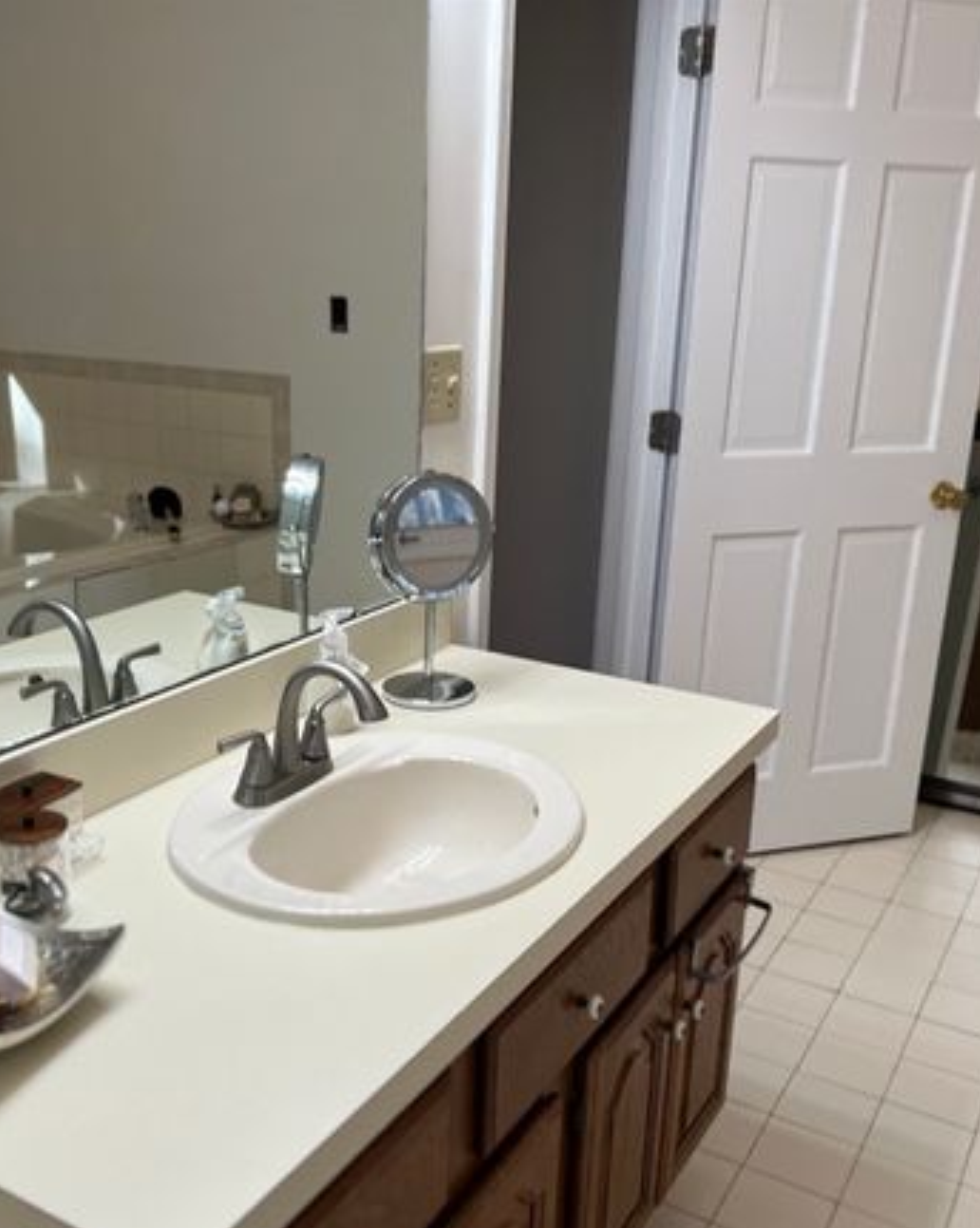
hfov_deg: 42.0
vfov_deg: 51.6
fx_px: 1271
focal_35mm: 35
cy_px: 631
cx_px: 407
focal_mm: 5.7
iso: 64
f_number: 1.5
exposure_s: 1/120
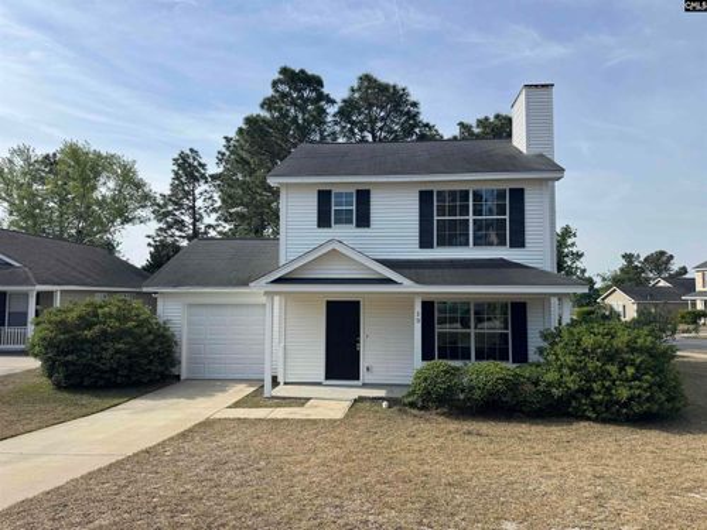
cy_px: 265
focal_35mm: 24
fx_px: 490
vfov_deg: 56.8
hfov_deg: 71.6
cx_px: 354
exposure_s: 1/4608
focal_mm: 6.76
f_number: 1.78
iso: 80
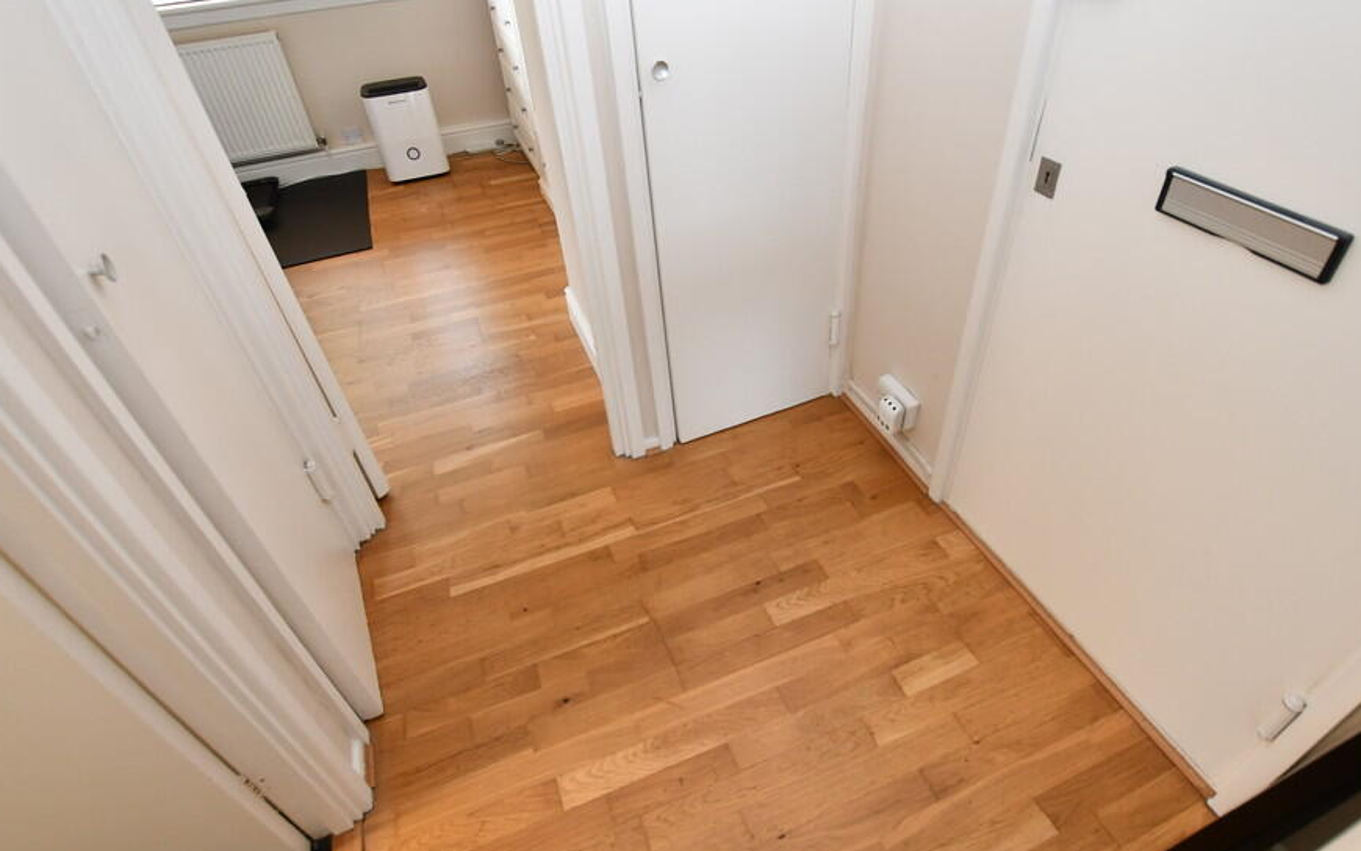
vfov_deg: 65.0
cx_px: 729
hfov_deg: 90.9
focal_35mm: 18
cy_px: 433
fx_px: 668
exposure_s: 1/60
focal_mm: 10
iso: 1000
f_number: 4
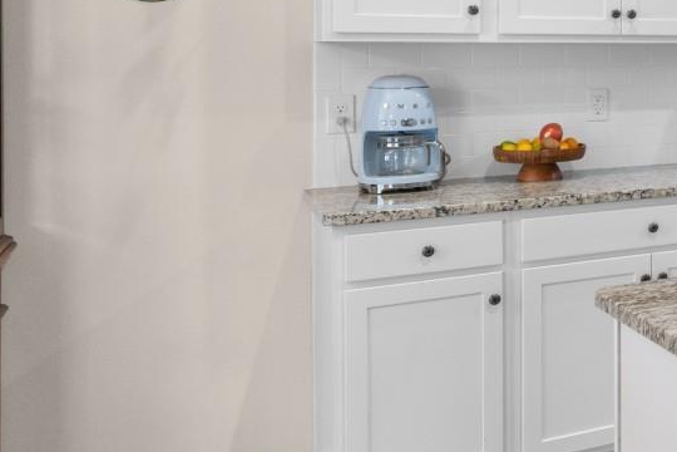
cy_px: 18
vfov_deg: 24.1
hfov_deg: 27.6
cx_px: 968
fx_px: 1015
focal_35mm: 54
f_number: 4.8
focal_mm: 12
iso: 100
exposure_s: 1/8
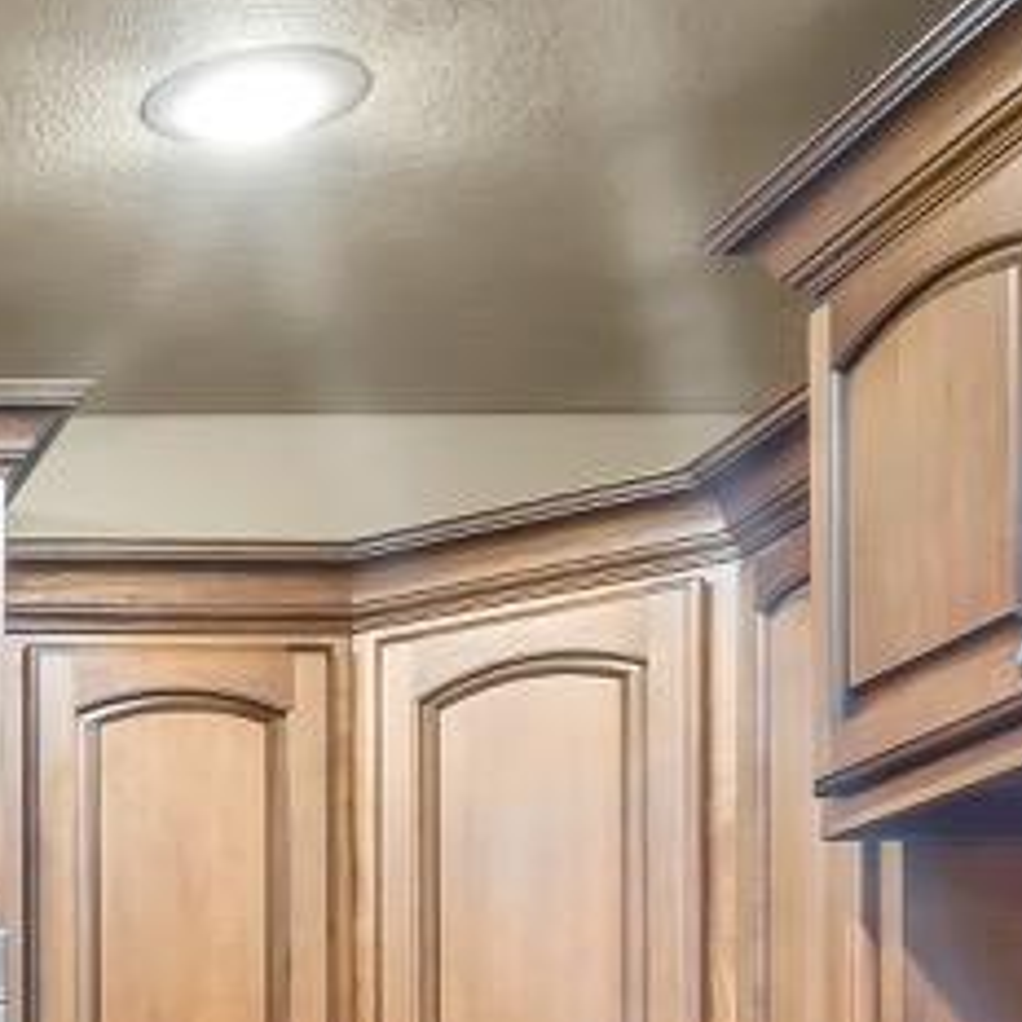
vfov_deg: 18.2
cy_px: 1388
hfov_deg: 17.3
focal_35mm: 88
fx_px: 2939
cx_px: -608
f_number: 18
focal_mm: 16
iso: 100
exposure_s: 10
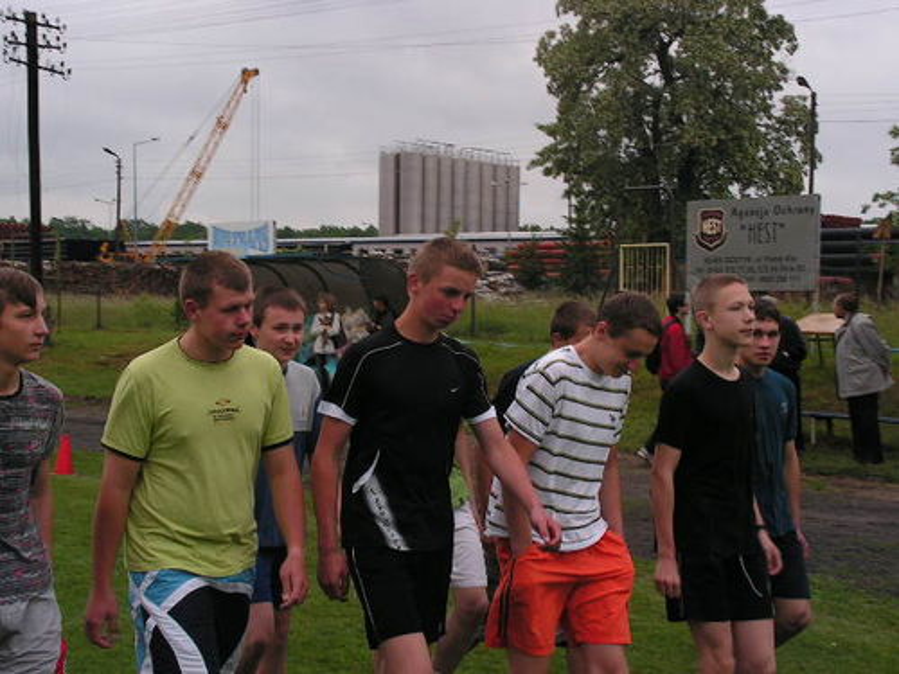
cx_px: 450
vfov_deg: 24.0
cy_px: 337
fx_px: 1584
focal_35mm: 61
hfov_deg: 31.7
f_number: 4.8
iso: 64
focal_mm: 10.2
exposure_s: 1/160
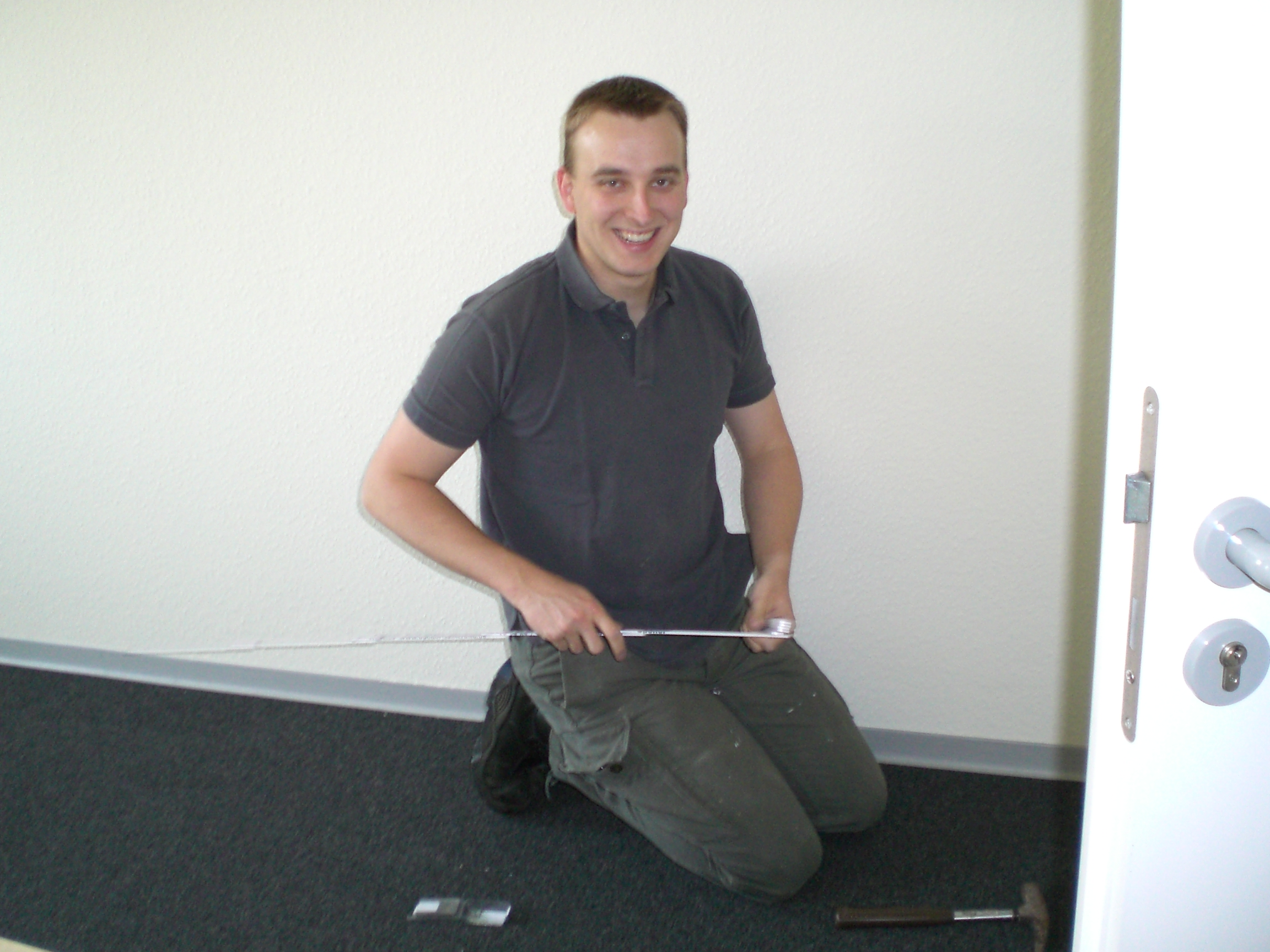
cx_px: 635
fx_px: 1394
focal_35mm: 38
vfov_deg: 37.7
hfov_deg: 49.0
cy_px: 476
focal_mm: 6.3
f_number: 3.1
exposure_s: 1/60
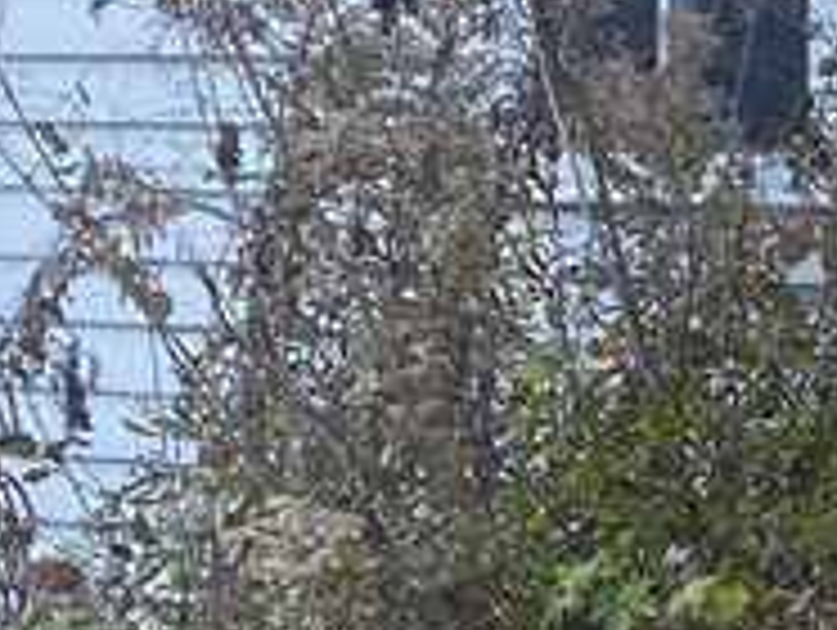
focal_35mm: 143
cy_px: 225
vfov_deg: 10.4
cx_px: 1174
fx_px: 3462
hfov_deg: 13.2
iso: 32
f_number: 1.8
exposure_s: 1/1034
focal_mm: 4.25
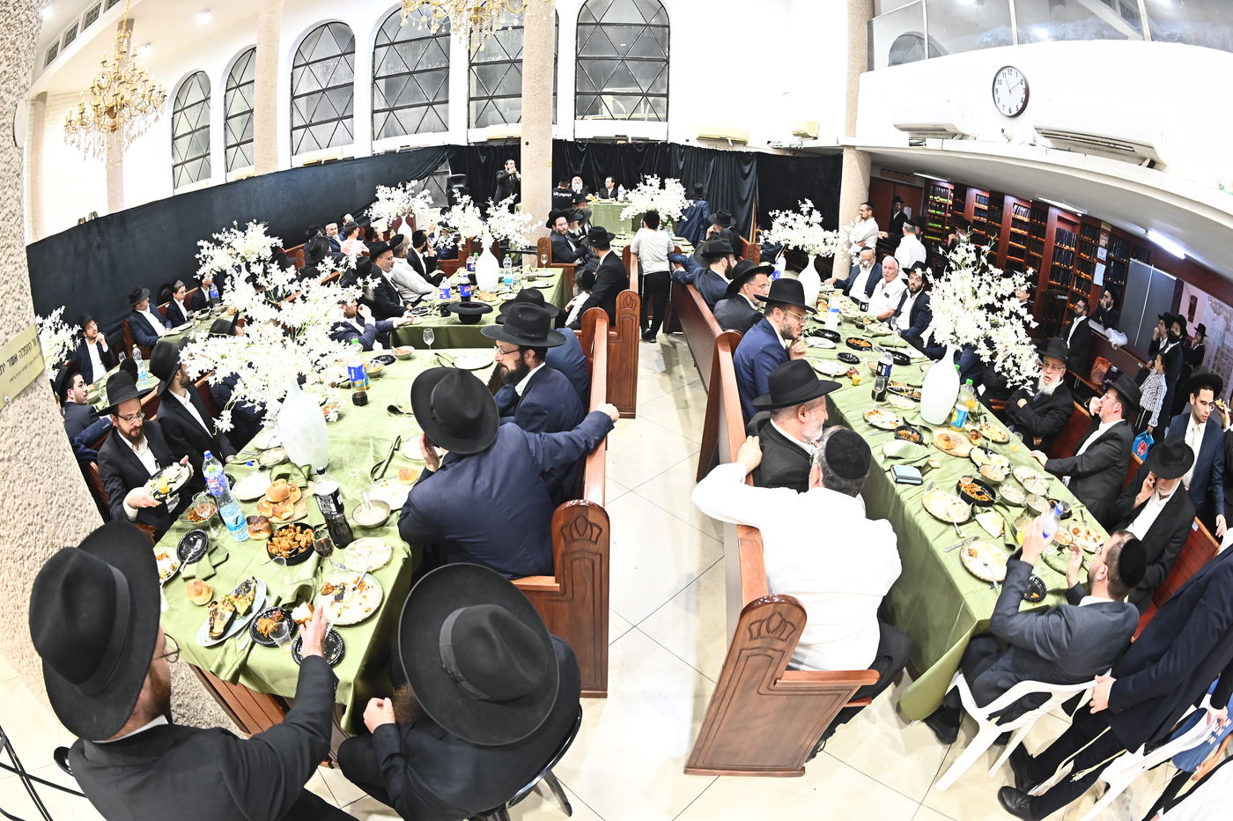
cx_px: 616
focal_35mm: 16
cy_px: 410
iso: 2500
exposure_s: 1/100
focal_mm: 16
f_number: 6.3
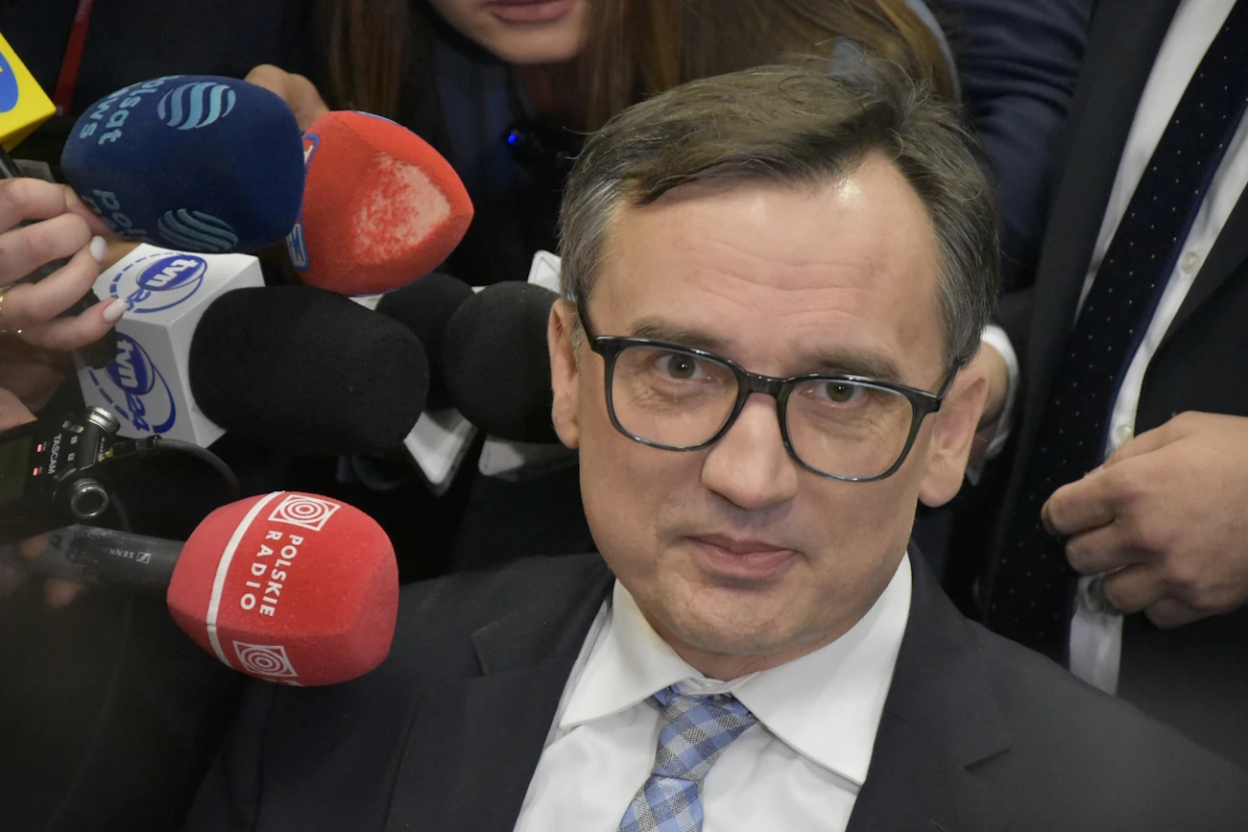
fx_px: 5460
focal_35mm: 158
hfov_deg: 13.0
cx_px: 624
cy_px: 416
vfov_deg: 8.7
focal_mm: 105
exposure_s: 1/250
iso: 7200
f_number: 5.6
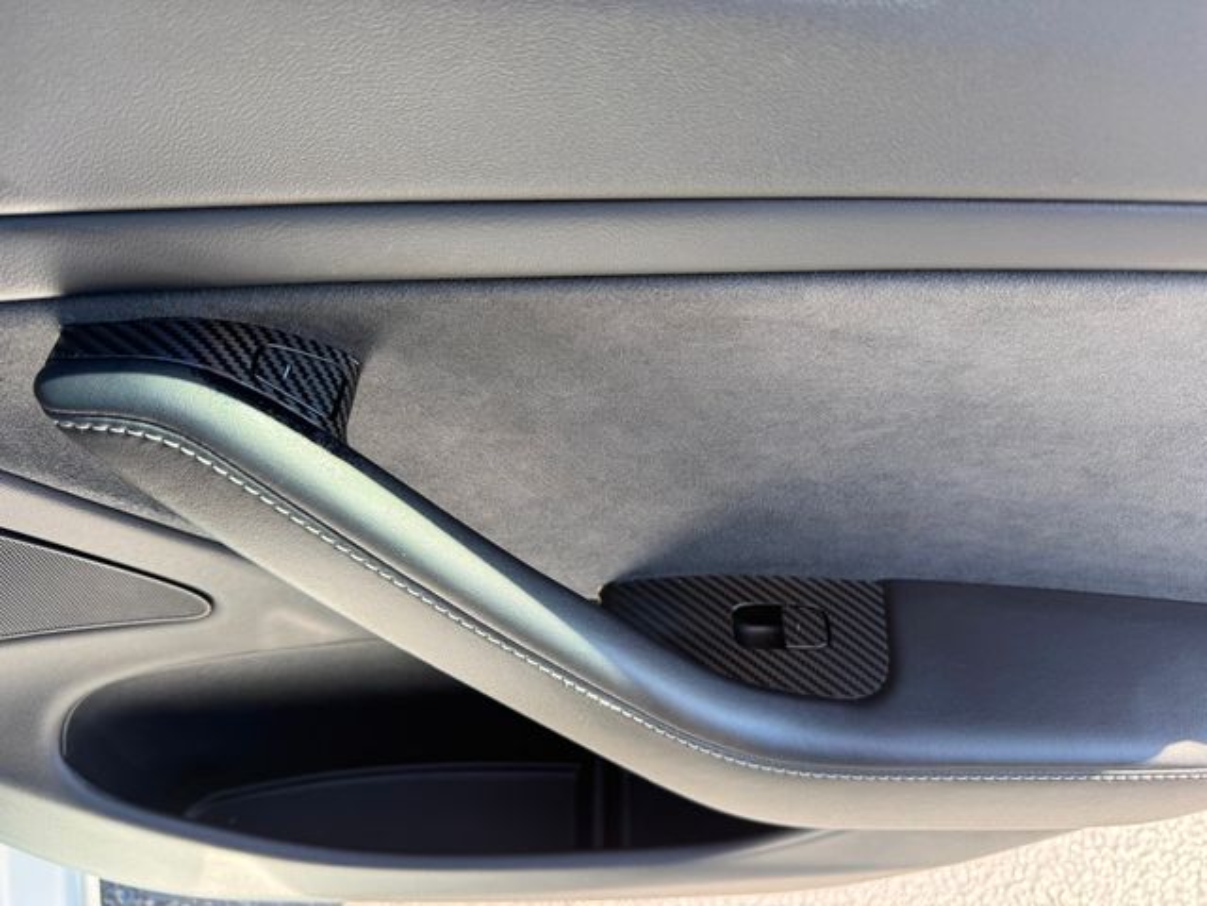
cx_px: 604
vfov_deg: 56.8
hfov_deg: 71.6
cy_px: 453
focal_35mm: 24
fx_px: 837
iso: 100
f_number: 1.78
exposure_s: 1/272
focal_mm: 6.76
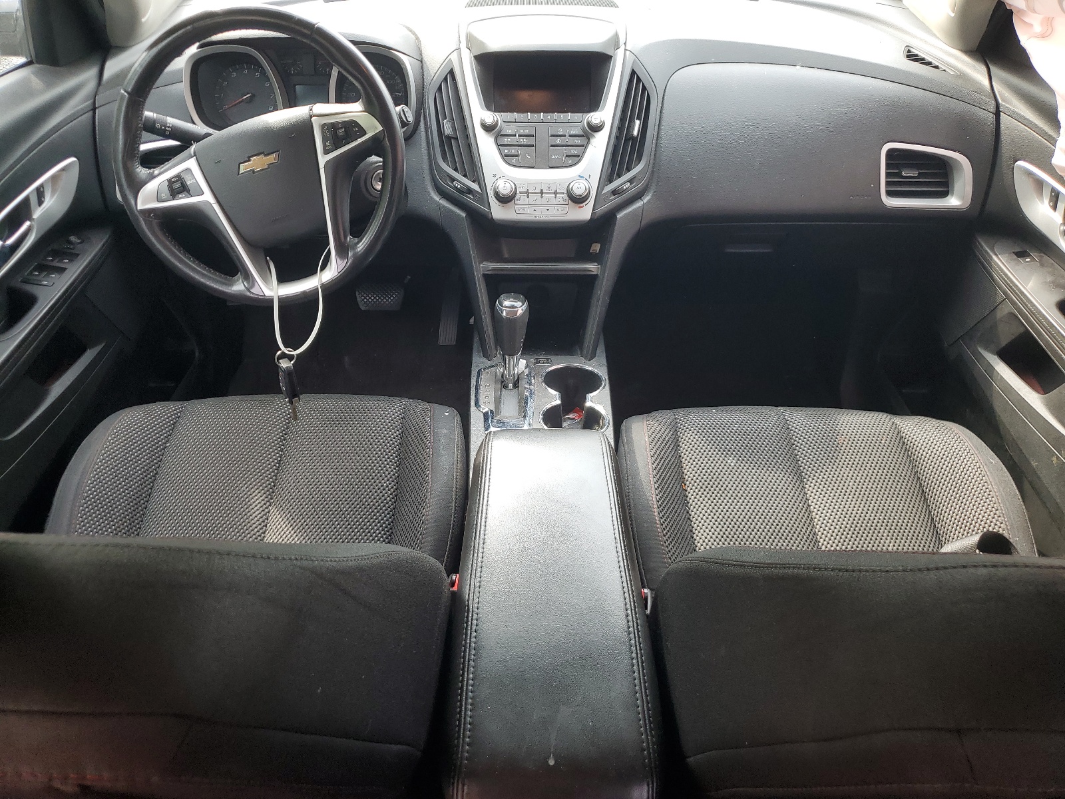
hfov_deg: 67.3
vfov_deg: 53.1
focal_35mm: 26
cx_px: 532
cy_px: 400
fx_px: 800
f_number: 1.5
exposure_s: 1/120
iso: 50
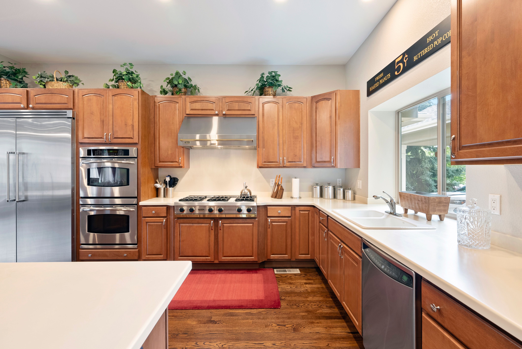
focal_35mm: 17
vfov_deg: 70.5
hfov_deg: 93.2
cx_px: 261
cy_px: 174
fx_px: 247
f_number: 9
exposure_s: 1/2
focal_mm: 17
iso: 500
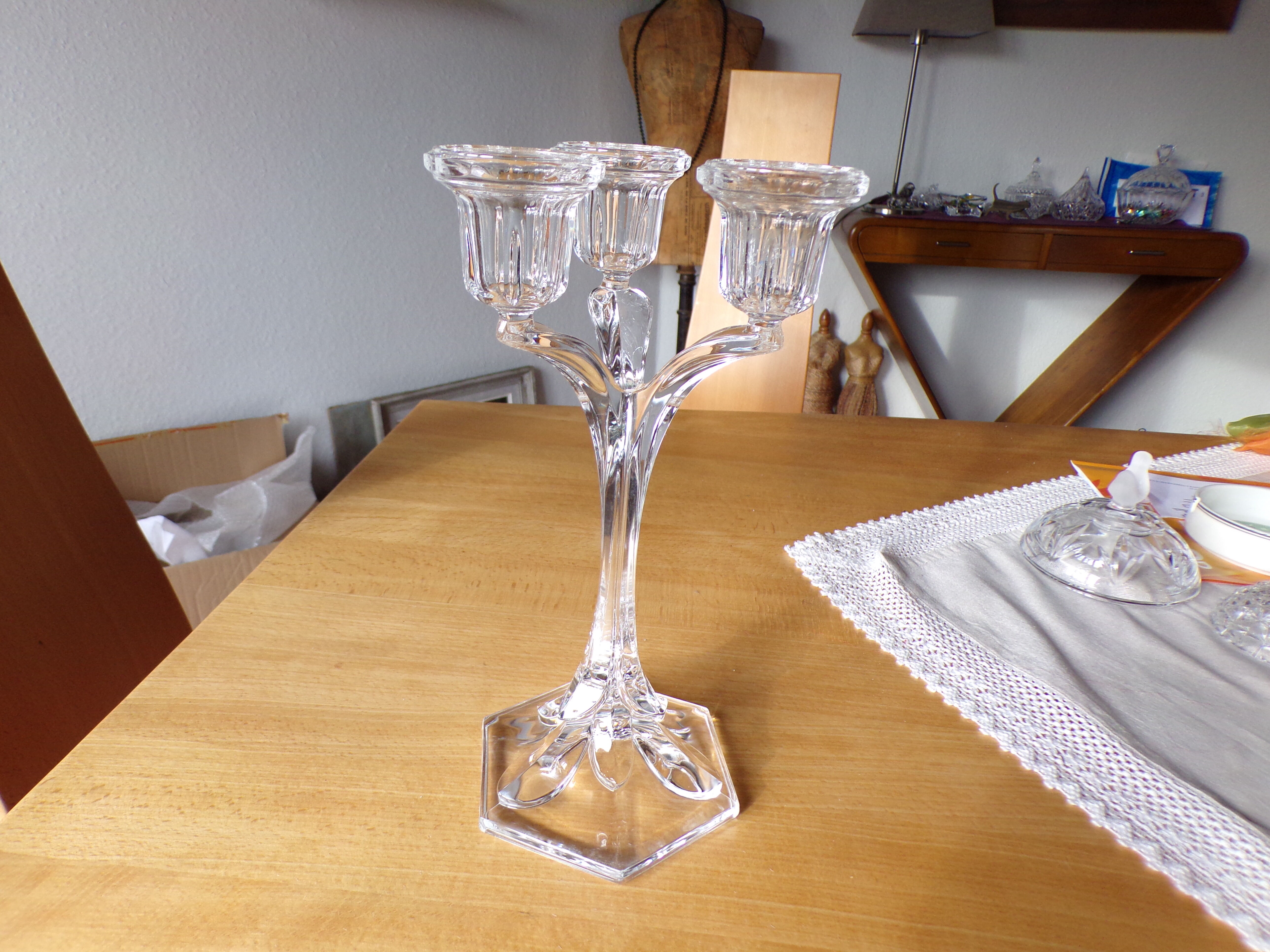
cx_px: 635
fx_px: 881
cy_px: 476
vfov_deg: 56.8
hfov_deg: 71.6
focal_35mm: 24
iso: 133
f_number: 3
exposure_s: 1/34
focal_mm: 4.3
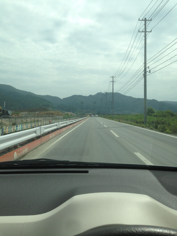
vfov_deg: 55.4
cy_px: 118
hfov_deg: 42.9
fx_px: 225
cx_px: 88
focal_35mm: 33
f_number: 2.4
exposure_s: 1/2710
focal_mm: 4.12
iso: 50
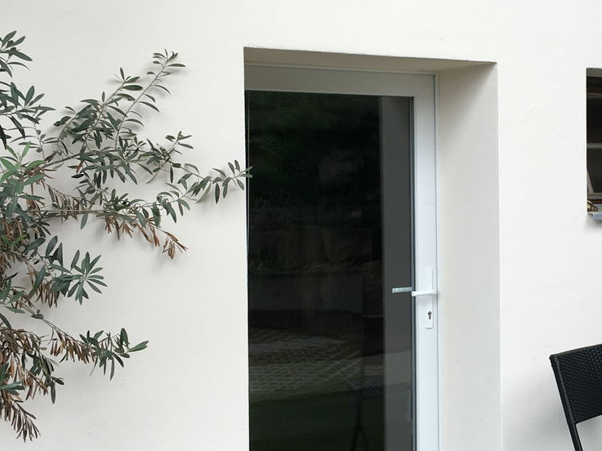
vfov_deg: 23.3
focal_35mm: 63
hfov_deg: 30.2
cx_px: 453
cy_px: 217
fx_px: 1095
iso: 25
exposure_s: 1/315
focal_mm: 4.15
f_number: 2.2
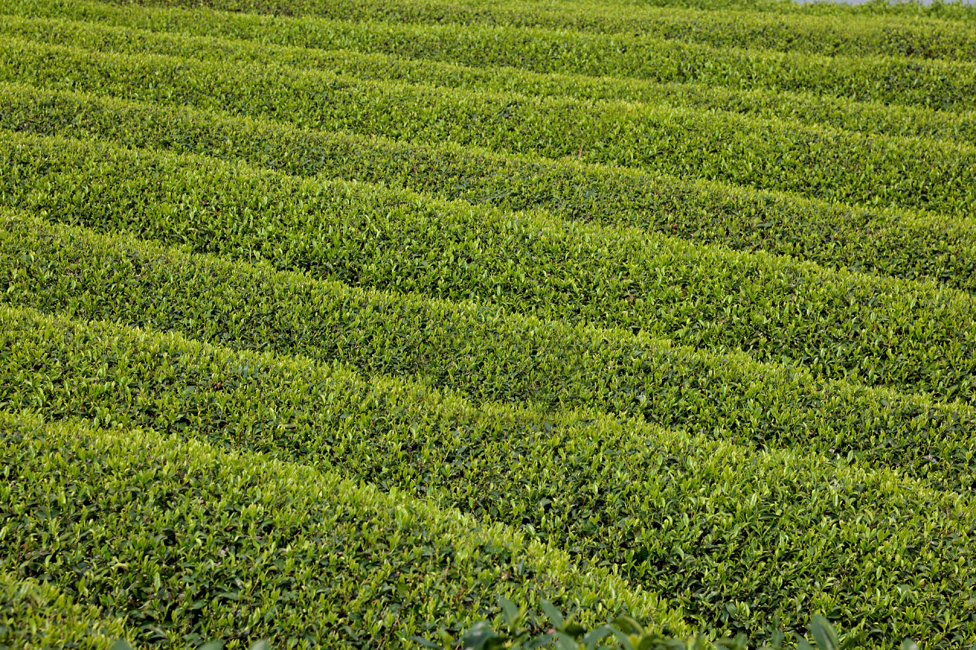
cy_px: 325
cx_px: 488
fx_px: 3253
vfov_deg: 11.4
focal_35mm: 120
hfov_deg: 17.1
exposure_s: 1/60
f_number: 10
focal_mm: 120
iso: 100
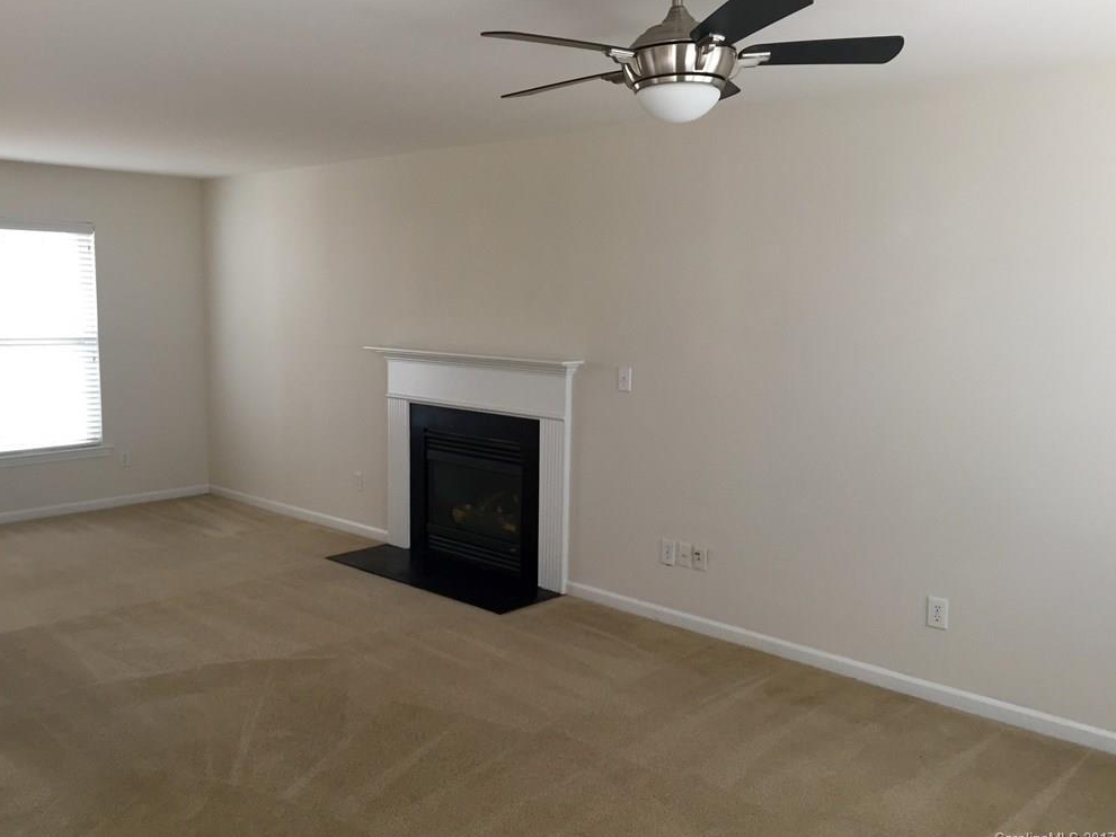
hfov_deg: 60.0
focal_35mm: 30
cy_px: 416
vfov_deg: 46.8
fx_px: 967
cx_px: 547
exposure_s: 1/30
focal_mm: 4.15
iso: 100
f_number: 2.2
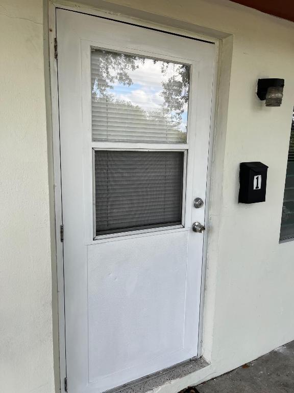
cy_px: 196
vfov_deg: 67.3
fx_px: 294
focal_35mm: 26
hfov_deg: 53.1
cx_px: 147
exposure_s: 1/481
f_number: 1.6
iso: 50
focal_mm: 5.1
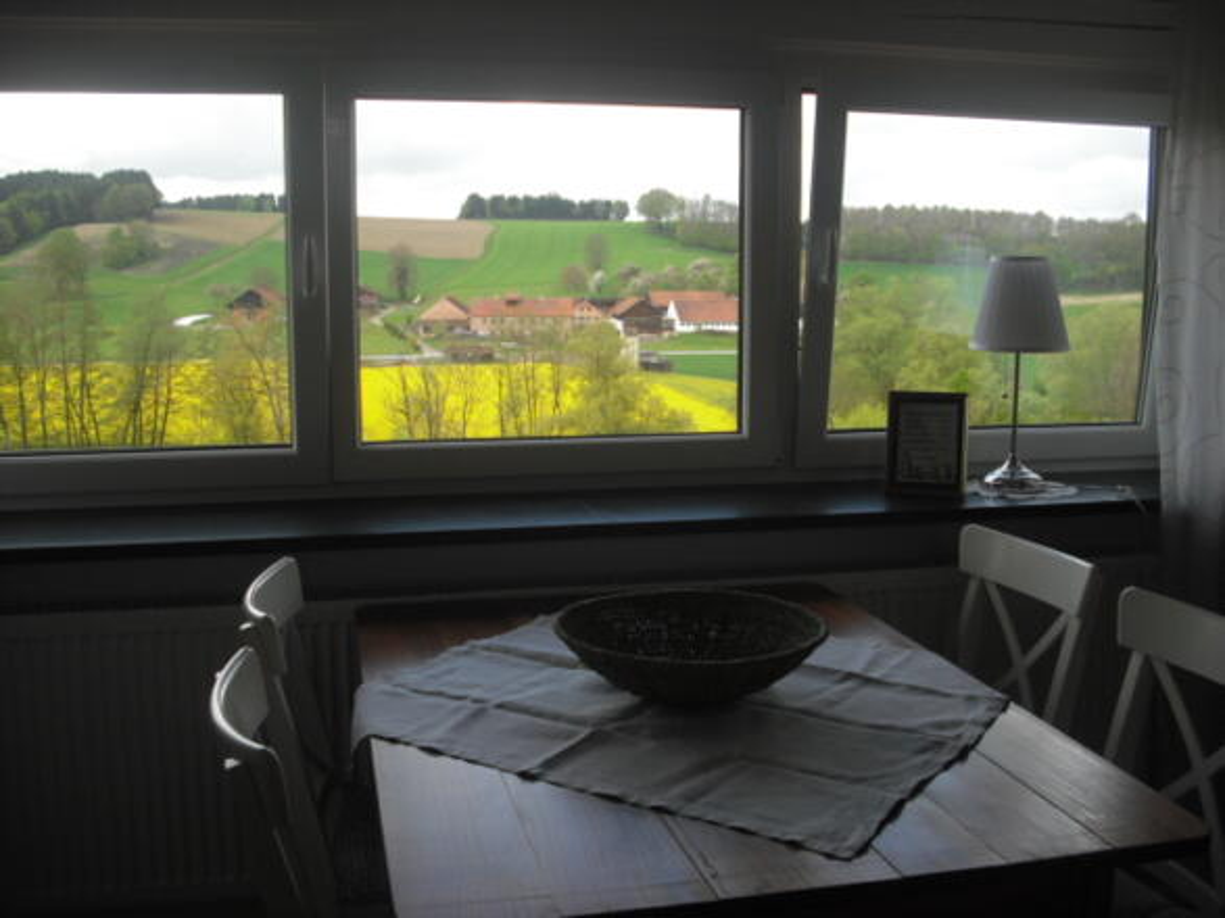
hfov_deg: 49.0
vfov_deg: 37.7
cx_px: 612
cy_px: 459
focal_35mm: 38
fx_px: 1344
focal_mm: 6.2
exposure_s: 1/320
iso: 100
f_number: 2.8
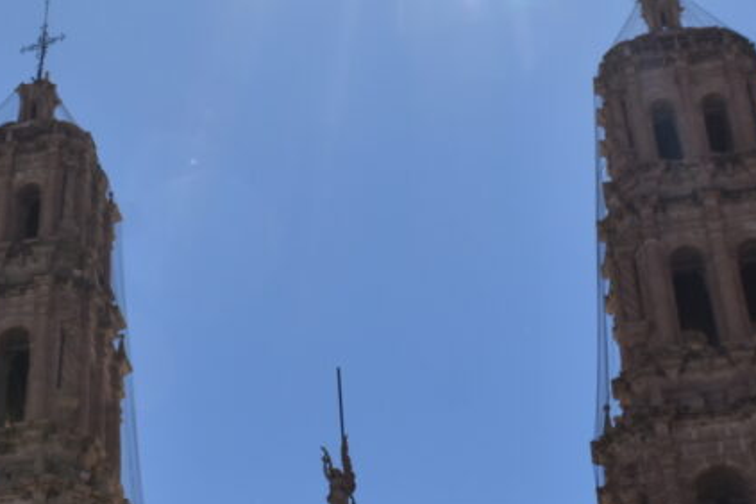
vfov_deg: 13.8
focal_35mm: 98
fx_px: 2058
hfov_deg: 20.7
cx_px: 234
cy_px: 55
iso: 100
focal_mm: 18
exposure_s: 1/500
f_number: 10
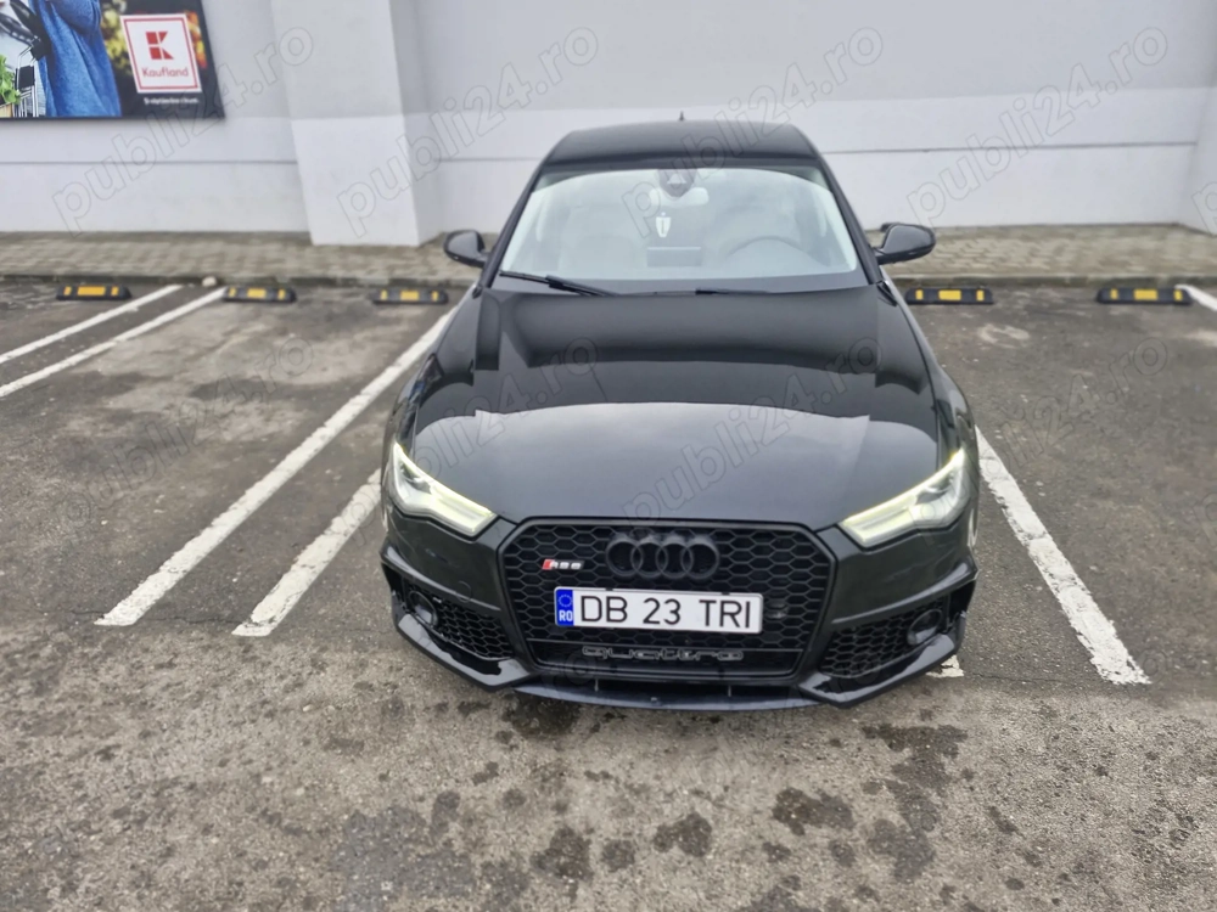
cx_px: 608
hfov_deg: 73.9
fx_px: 809
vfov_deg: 58.9
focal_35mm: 23
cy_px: 456
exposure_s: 1/143
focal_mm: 5.54
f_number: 1.8
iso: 50
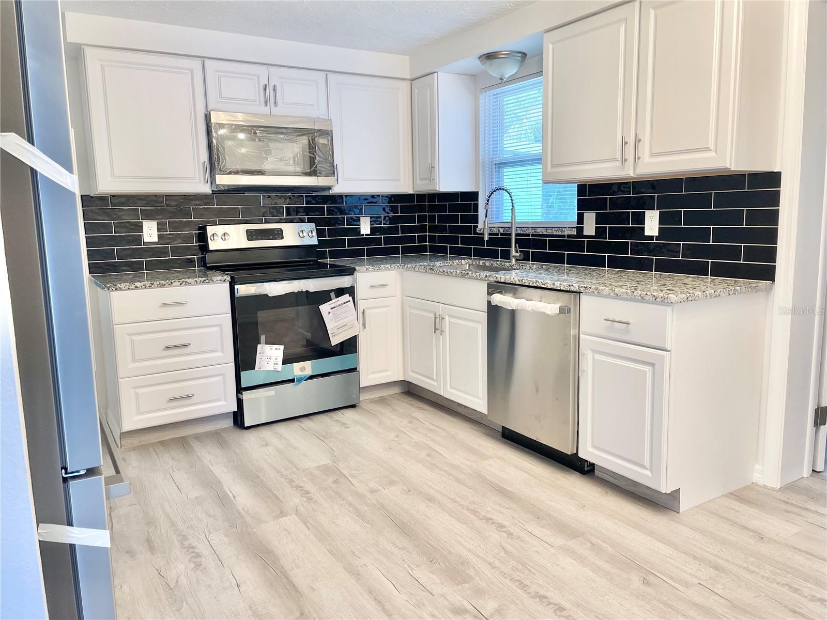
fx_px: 621
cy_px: 310
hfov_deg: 67.3
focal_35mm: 26
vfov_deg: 53.1
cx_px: 414
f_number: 1.6
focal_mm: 4.2
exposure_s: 1/60
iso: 80
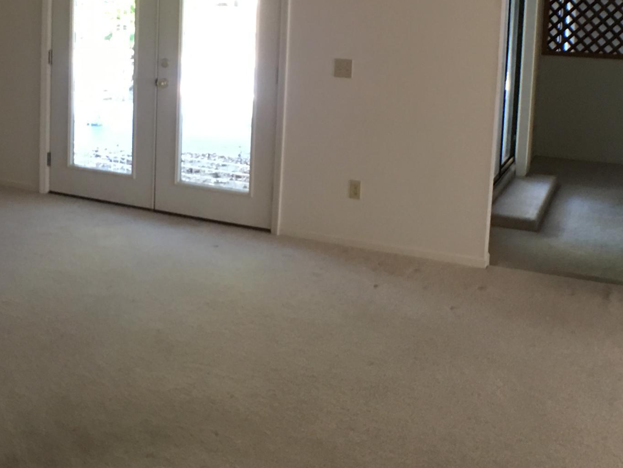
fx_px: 1152
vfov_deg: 22.6
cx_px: 276
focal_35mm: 64
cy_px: 86
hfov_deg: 30.2
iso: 80
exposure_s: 1/15
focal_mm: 4.15
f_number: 2.2
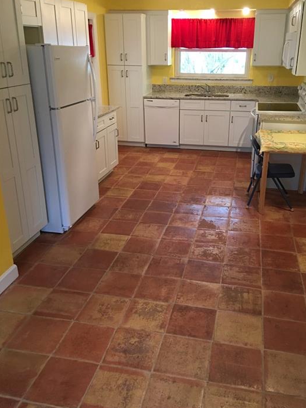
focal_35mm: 32
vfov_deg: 56.8
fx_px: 377
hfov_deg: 44.1
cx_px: 168
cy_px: 191
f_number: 2.2
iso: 80
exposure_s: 1/10
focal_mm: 4.15
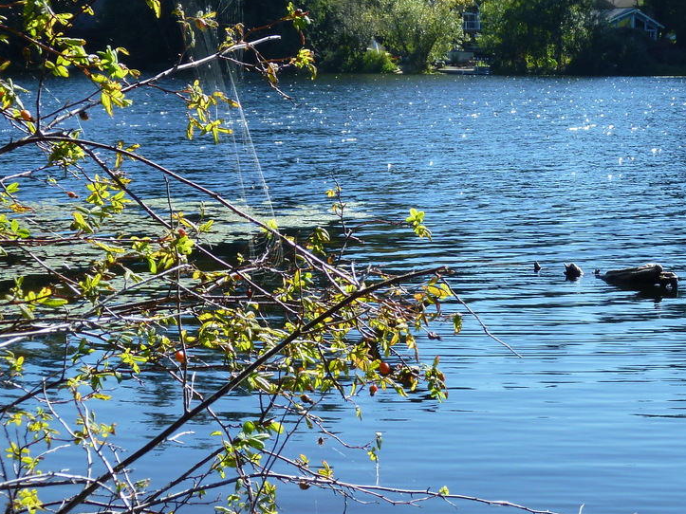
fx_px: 1684
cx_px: 570
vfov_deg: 17.3
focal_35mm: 85
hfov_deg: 22.6
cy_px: 174
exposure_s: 1/200
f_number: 4.3
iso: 80
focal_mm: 8.6
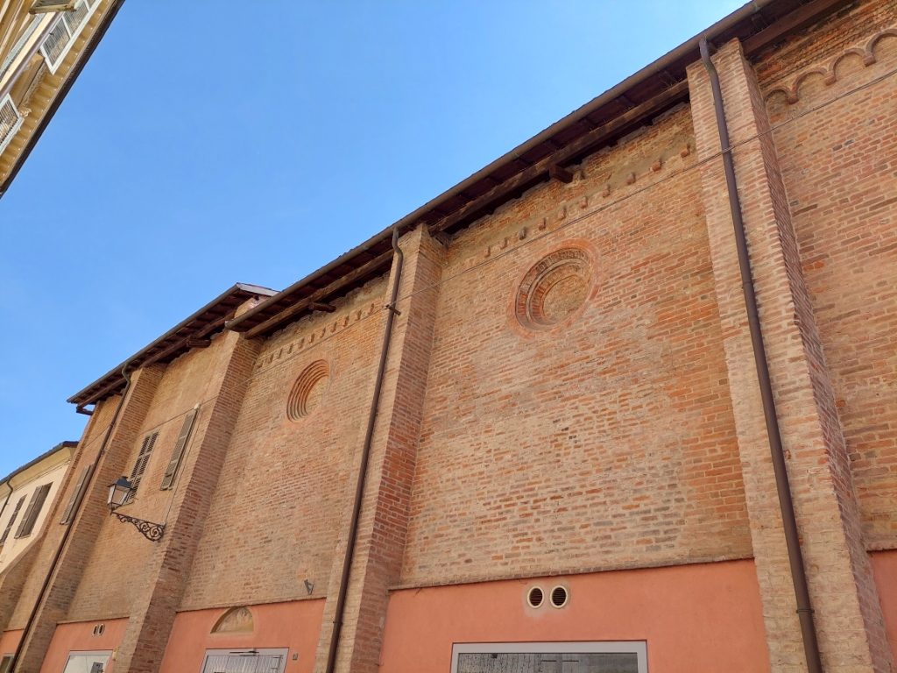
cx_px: 448
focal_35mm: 24
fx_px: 622
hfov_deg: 71.6
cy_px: 336
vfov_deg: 56.8
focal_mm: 5.23
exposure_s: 1/910
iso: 40
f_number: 1.8
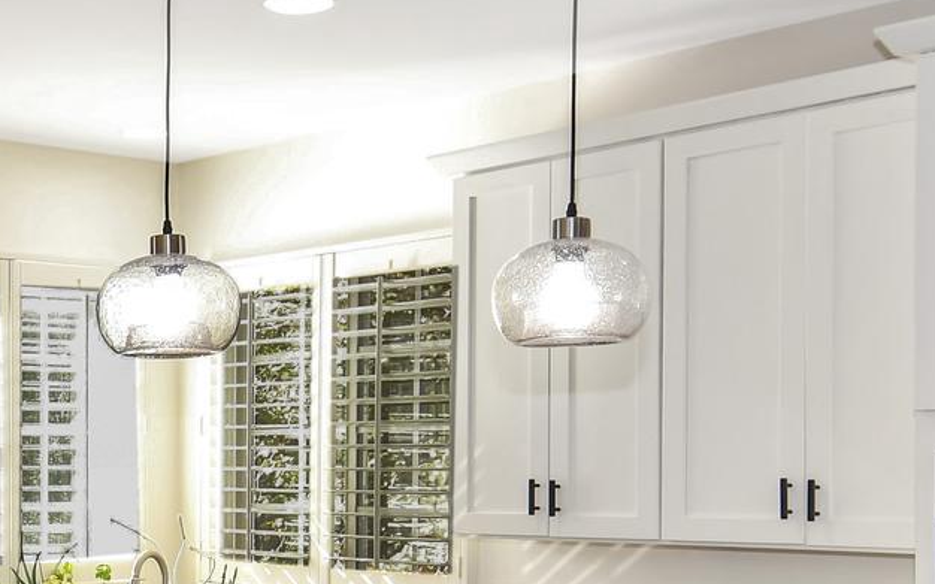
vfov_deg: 20.4
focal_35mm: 60
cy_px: 674
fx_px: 1529
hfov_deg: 31.1
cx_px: -36
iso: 200
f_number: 4.5
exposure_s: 1/80
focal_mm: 12
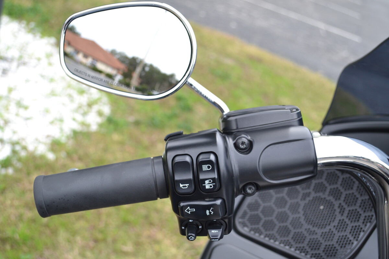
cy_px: 130
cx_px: 194
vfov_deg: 28.1
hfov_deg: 41.1
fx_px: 519
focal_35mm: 48
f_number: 5.6
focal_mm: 32
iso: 180
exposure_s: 1/125
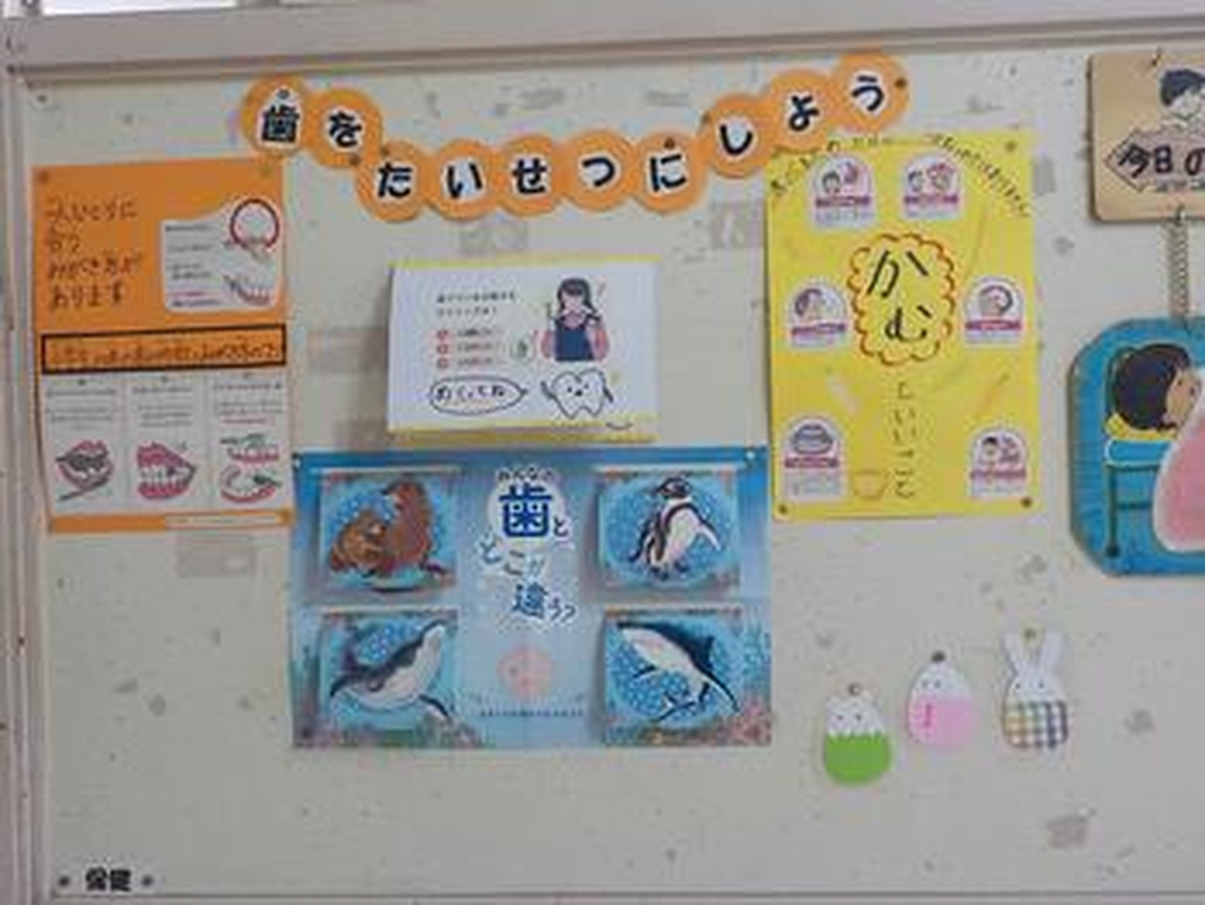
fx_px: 1045
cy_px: 452
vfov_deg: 46.8
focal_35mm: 30
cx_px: 602
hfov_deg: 59.9
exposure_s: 1/30
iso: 360
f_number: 3.3
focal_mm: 4.1
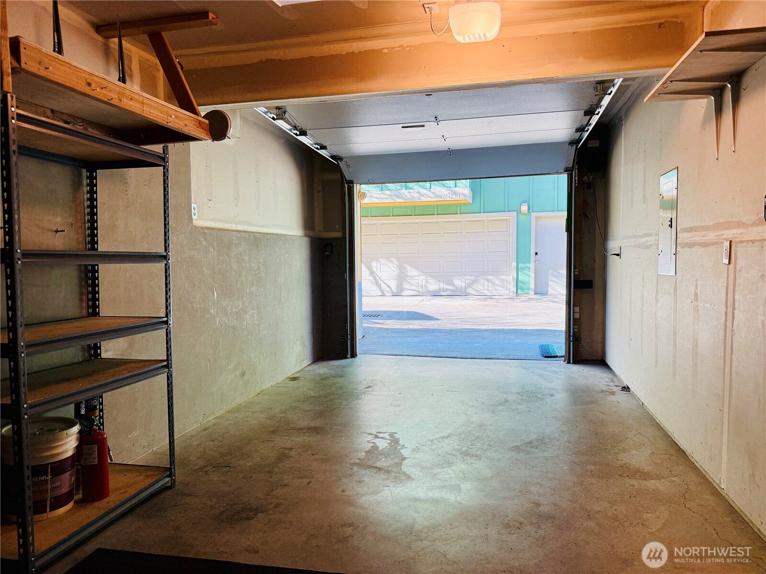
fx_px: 531
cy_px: 287
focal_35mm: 24
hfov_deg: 71.6
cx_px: 383
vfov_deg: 56.8
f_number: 1.78
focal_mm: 6.76
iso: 125
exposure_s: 1/240
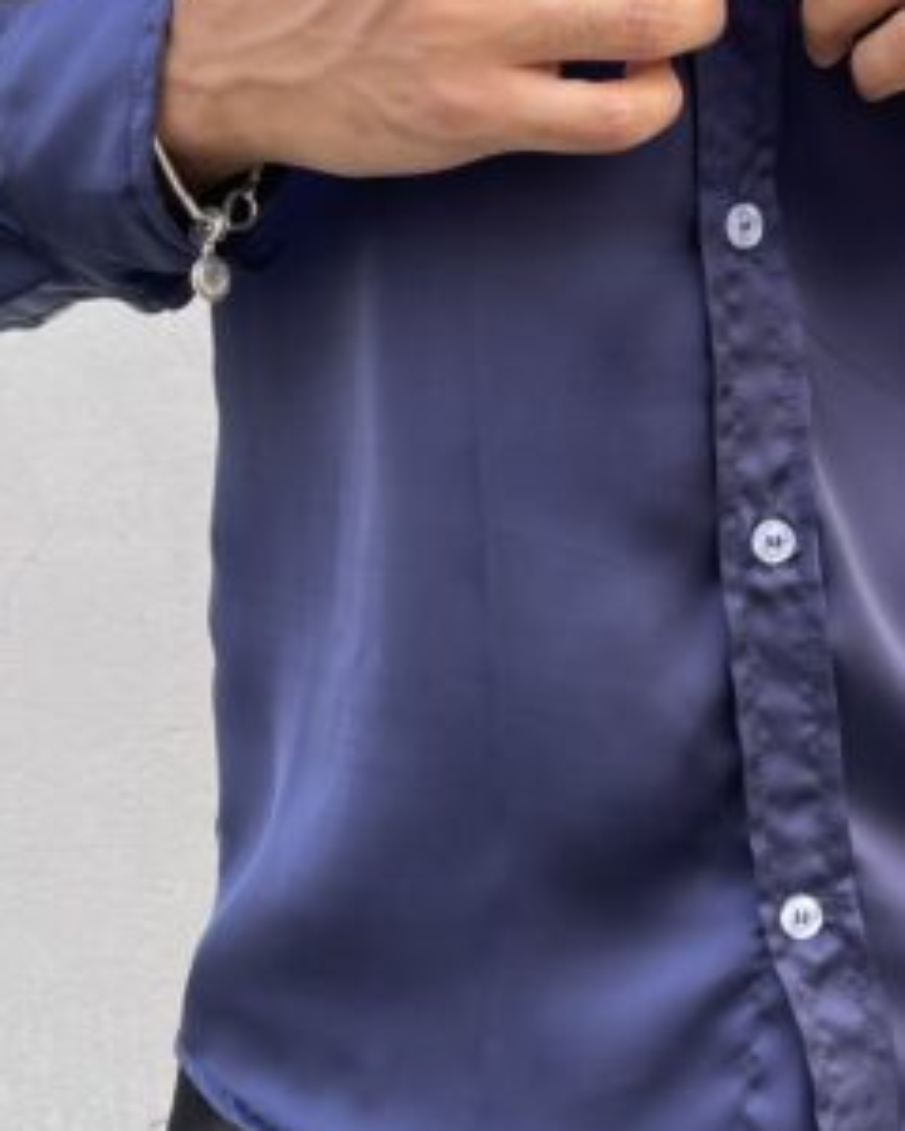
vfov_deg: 29.1
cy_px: 456
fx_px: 2176
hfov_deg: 23.1
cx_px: 732
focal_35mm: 65
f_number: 1.6
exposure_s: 1/130
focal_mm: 5.1
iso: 32
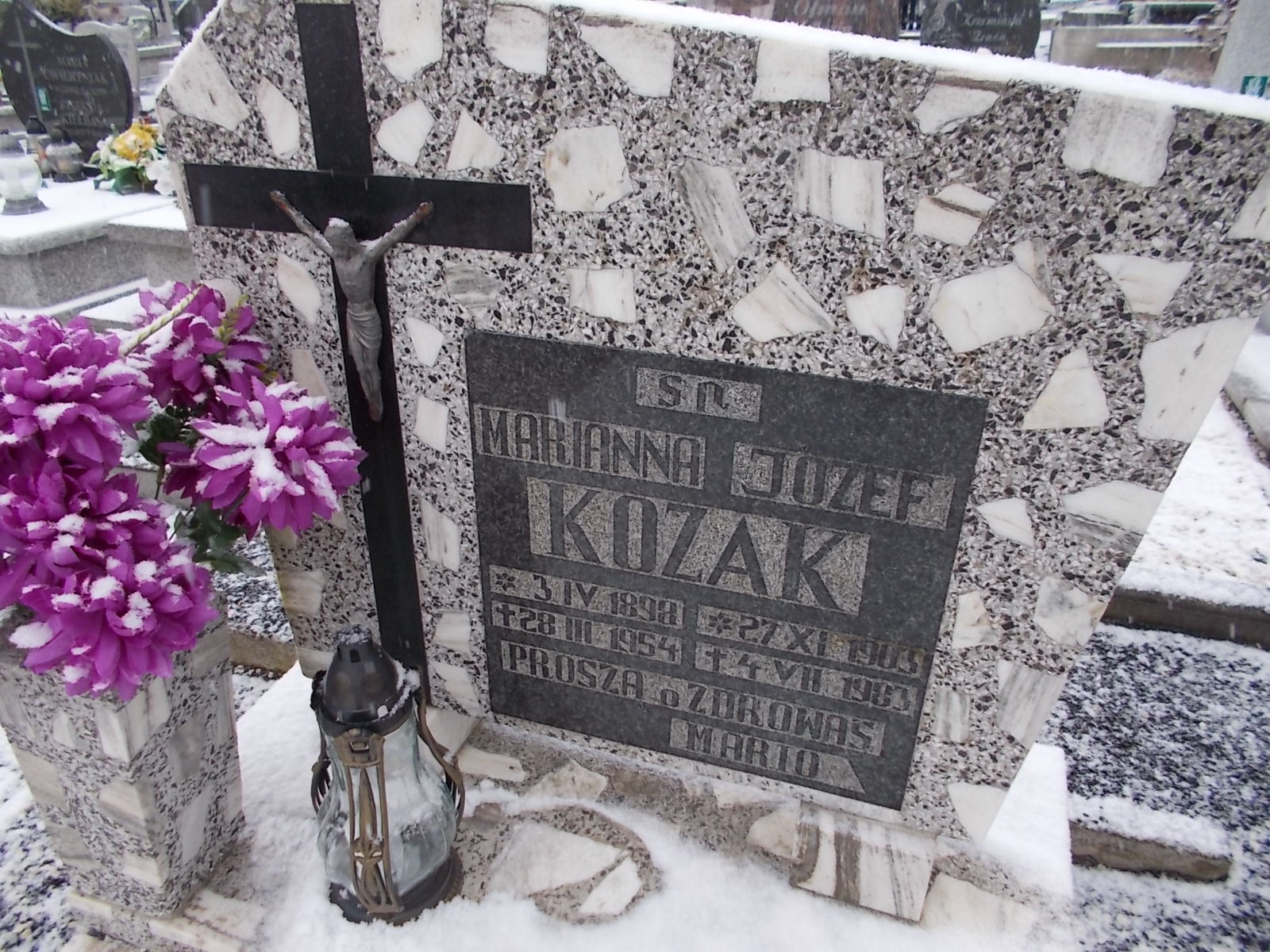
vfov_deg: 53.1
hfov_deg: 67.3
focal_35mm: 26
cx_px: 635
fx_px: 954
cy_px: 476
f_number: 3.2
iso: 80
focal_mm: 4.6
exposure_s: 1/125
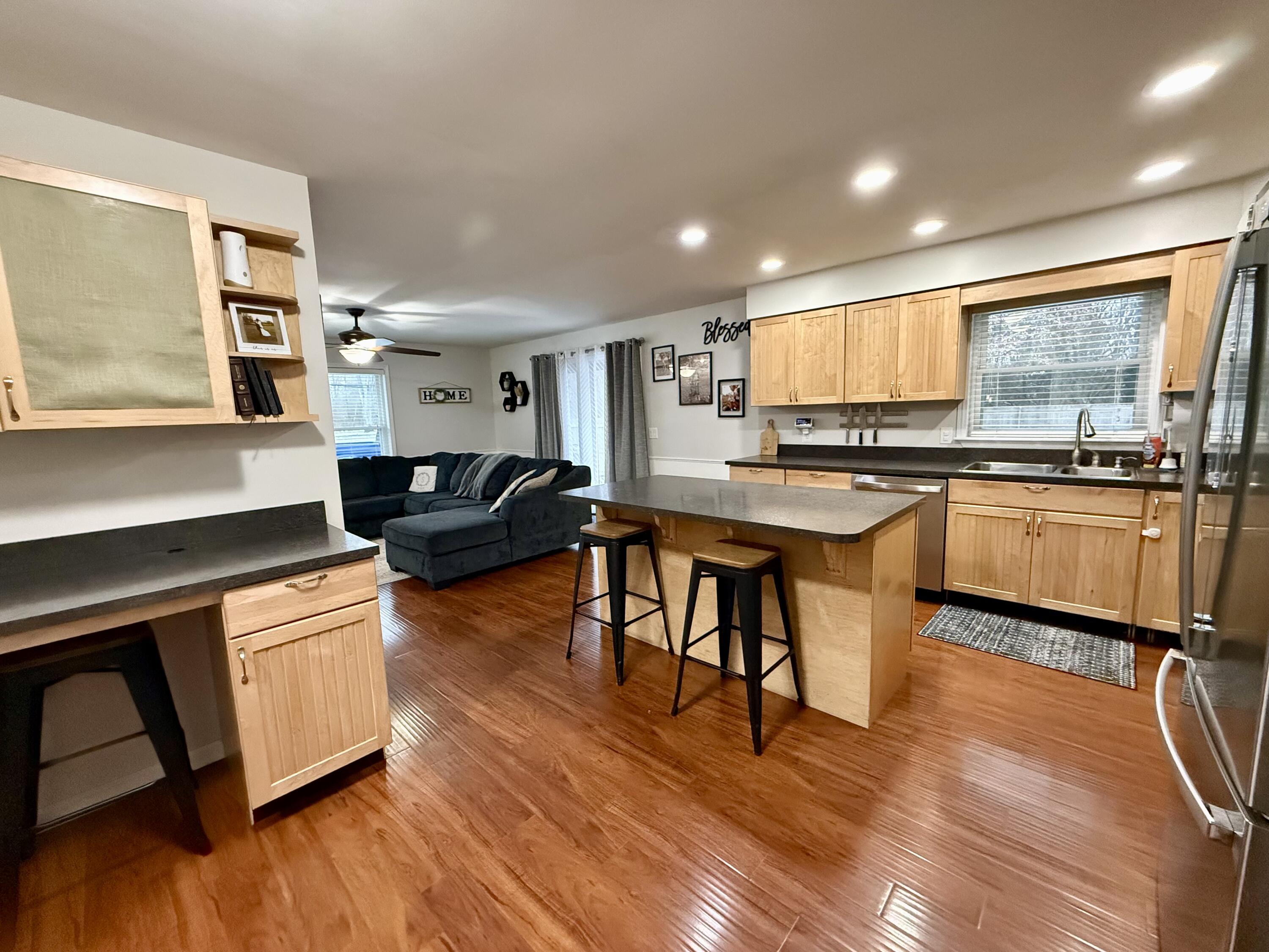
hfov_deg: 102.1
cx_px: 634
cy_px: 476
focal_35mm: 14
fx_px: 513
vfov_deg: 85.7
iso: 1000
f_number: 2.2
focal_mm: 2.22
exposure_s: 1/60
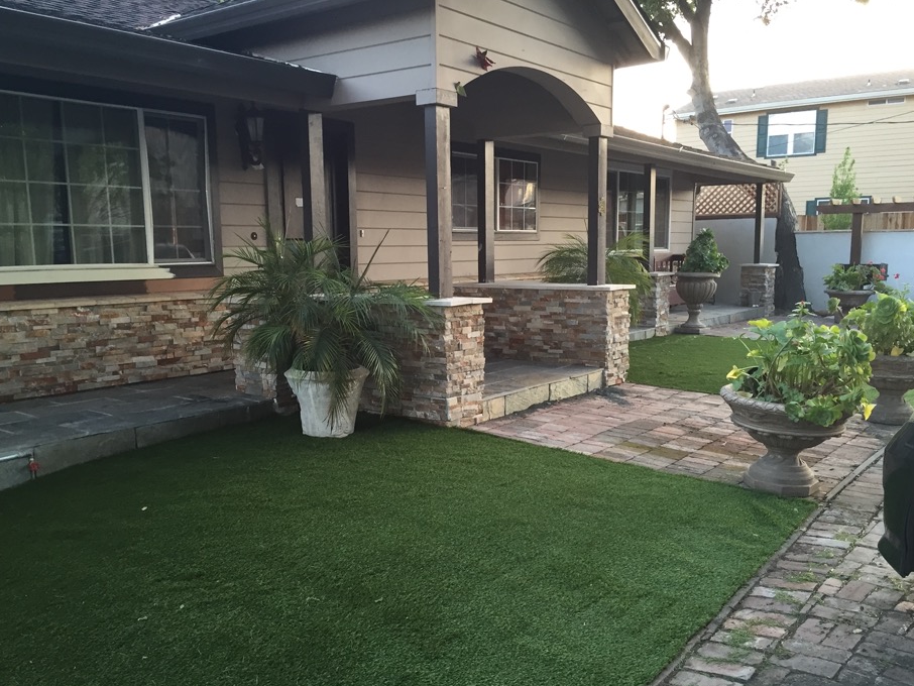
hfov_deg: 56.8
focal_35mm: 32
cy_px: 376
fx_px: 845
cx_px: 440
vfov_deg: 44.1
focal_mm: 4.15
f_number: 2.2
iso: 64
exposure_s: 1/30
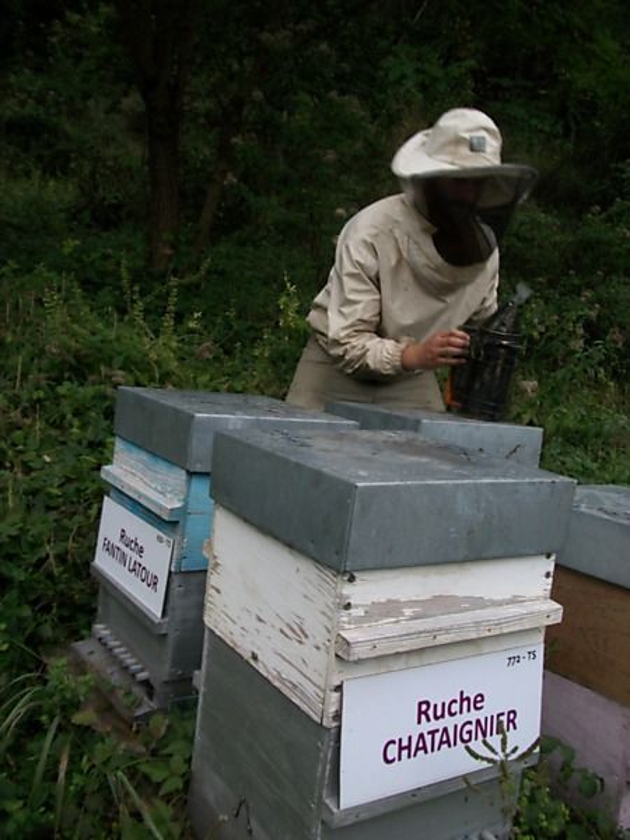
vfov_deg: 56.8
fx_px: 777
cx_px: 315
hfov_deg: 44.2
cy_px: 420
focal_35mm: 32
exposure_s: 1/100
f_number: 2.9
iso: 80
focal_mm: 5.7
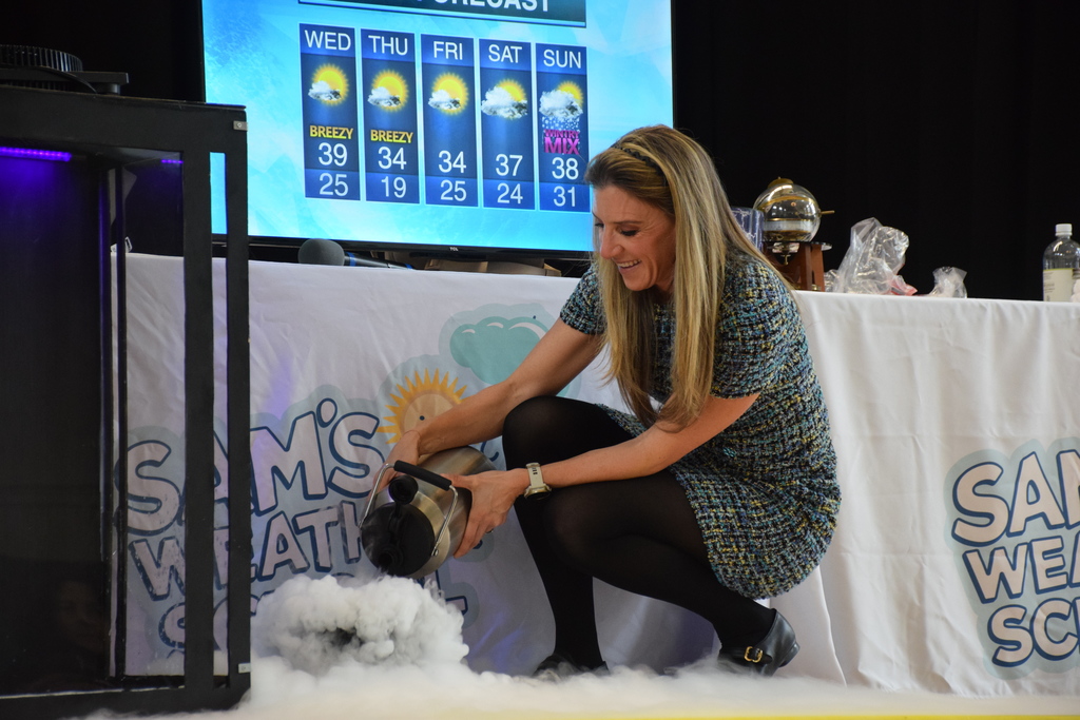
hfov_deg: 16.1
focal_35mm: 128
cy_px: 360
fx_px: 3825
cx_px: 540
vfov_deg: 10.8
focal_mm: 85
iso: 2000
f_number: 5.3
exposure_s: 1/60
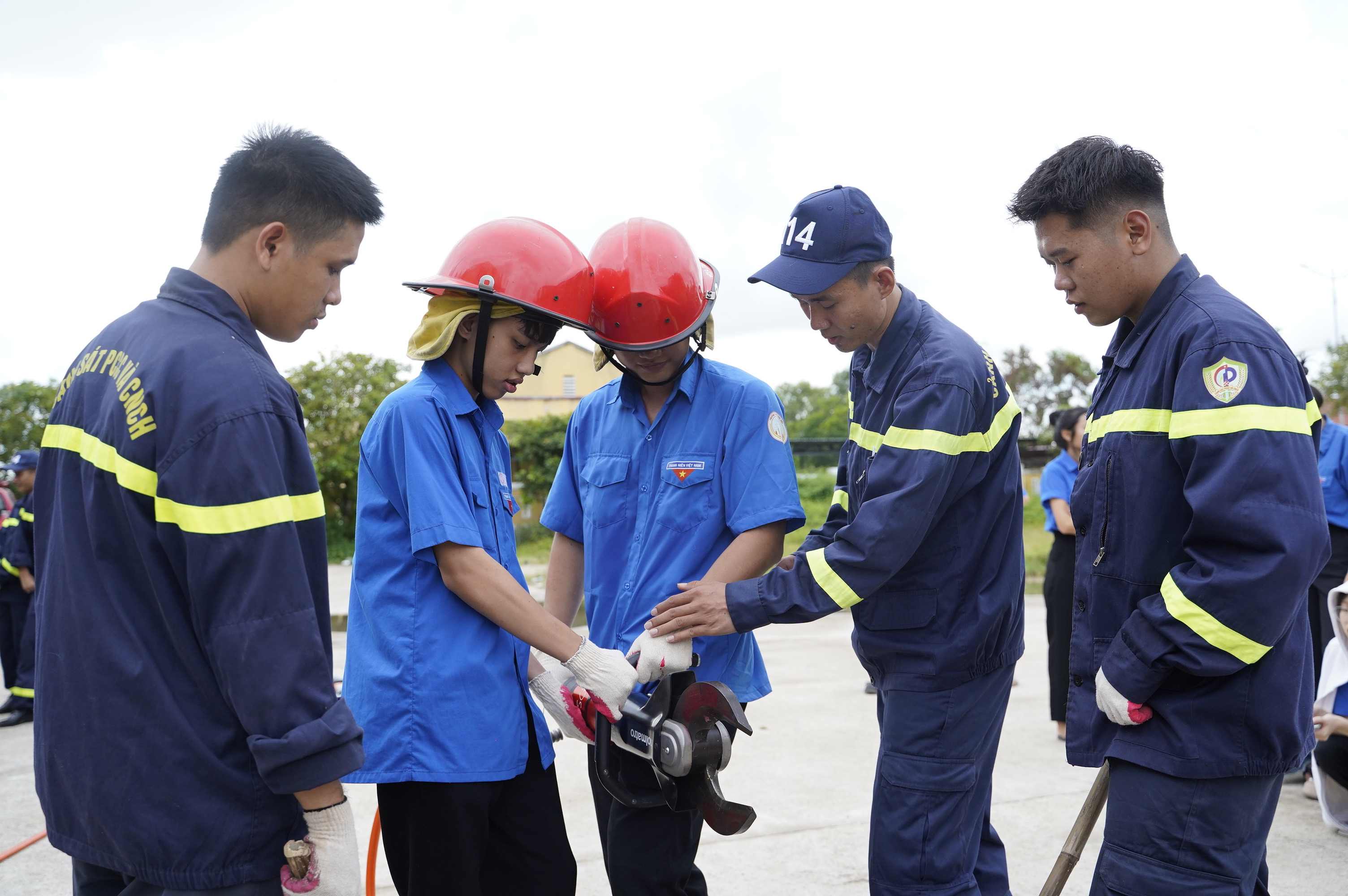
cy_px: 448
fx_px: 1309
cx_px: 674
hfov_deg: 54.5
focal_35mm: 35
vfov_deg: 37.8
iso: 640
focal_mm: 35
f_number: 4
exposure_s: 1/1600
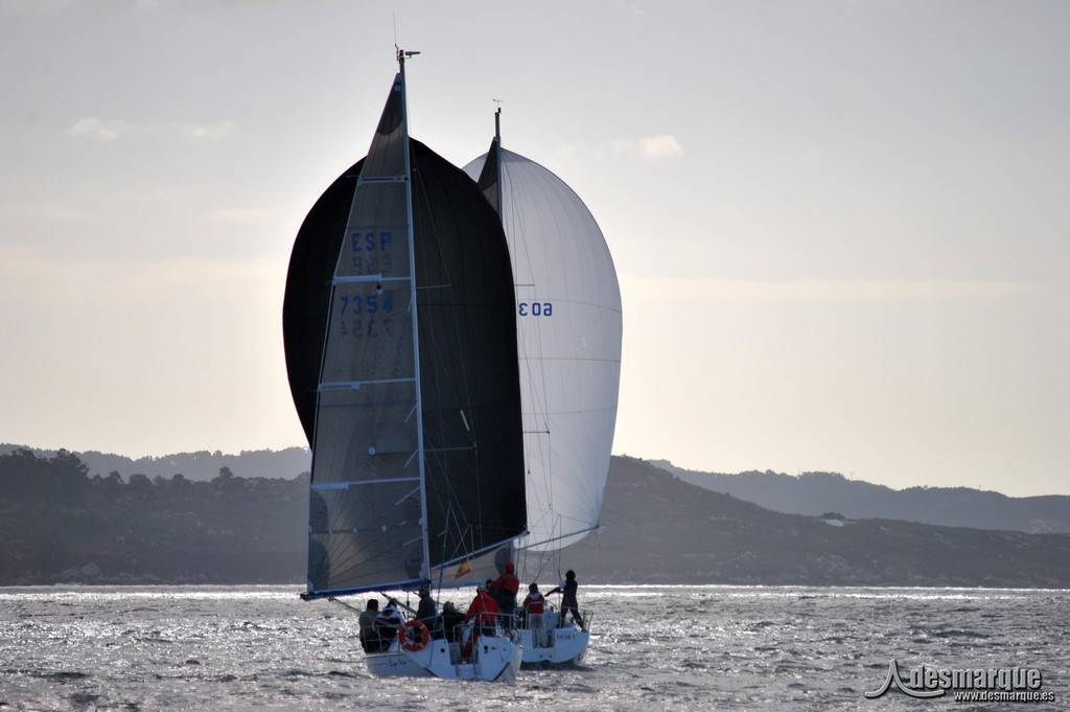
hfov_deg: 6.9
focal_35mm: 300
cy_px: 356
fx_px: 8909
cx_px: 535
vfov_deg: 4.6
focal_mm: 200
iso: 200
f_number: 5.6
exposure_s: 1/1250
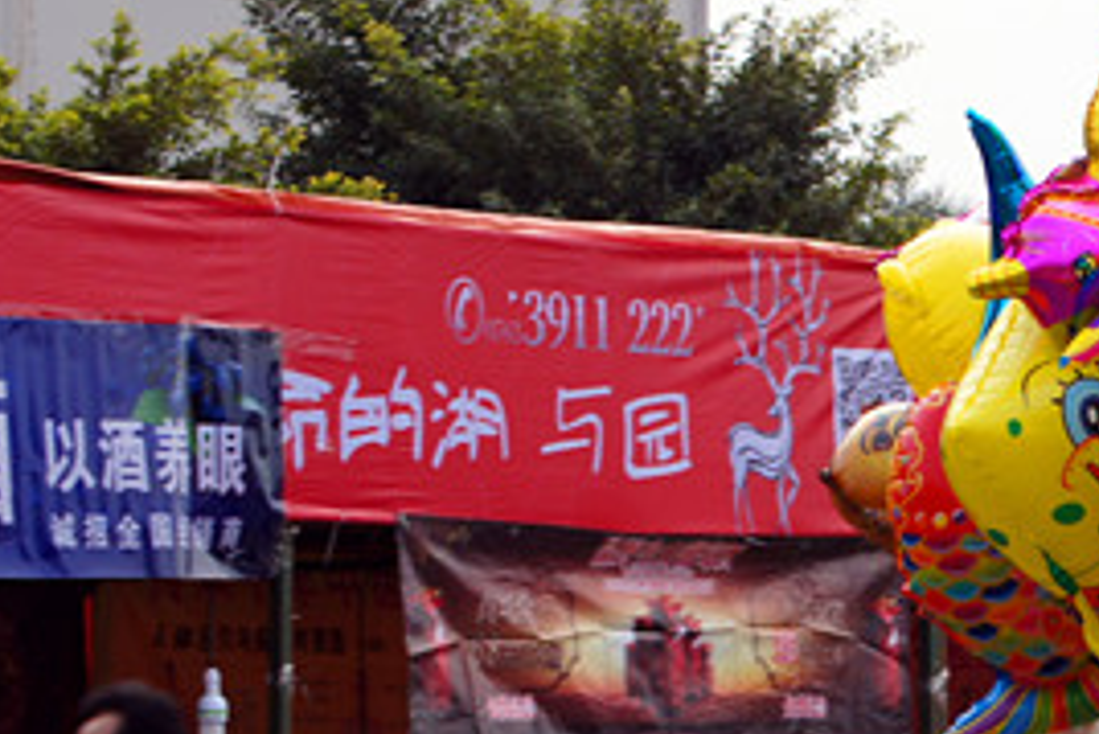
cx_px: 1456
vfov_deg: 5.6
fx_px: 7498
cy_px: 855
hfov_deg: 8.3
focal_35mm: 245
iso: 100
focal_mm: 55
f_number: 8
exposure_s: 1/80
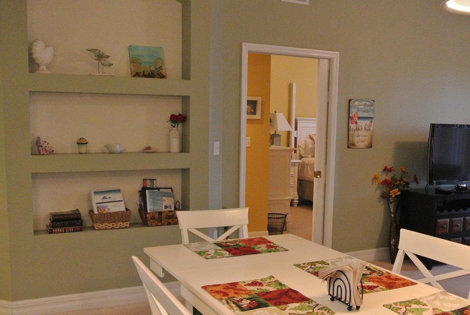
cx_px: 266
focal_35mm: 39
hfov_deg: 49.3
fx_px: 510
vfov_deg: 34.1
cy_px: 202
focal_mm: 10
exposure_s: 1/100
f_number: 3.5
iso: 1600
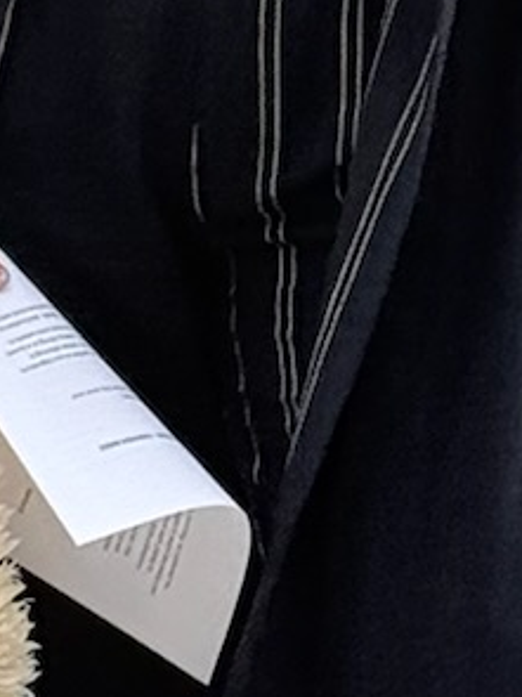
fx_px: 6700
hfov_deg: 4.5
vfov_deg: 5.9
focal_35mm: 333
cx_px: 446
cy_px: 90
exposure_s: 1/578
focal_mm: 6.76
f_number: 1.78
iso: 64
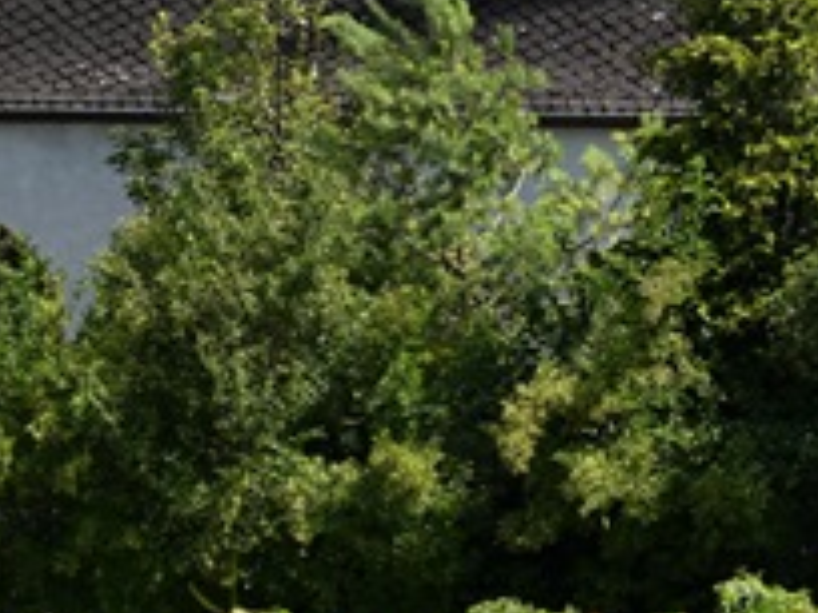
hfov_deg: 5.9
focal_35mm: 333
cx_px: 1107
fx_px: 7869
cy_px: -587
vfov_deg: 4.4
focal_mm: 69
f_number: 4
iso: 32
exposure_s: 1/250
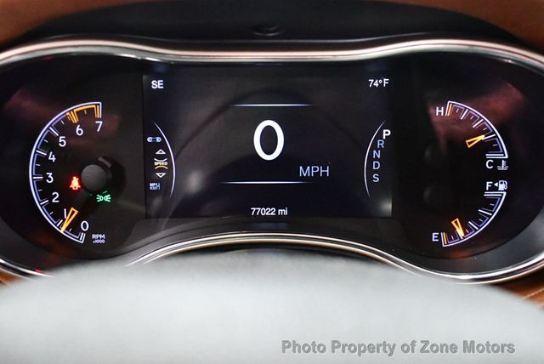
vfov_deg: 36.9
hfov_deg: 53.1
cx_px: 272
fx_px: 544
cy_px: 182
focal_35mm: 36
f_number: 3.5
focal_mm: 18
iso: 9000
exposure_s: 1/60
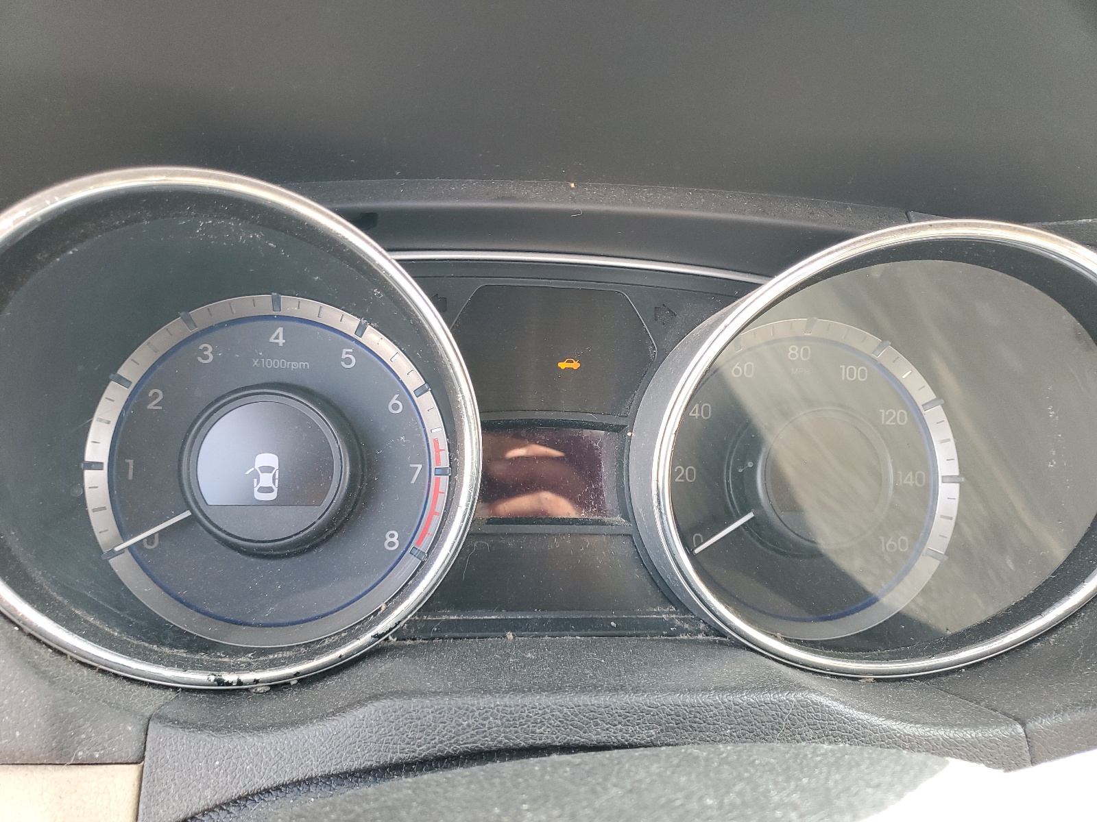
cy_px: 411
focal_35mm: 26
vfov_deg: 53.1
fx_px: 824
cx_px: 548
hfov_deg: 67.3
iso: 97
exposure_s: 1/120
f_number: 1.5
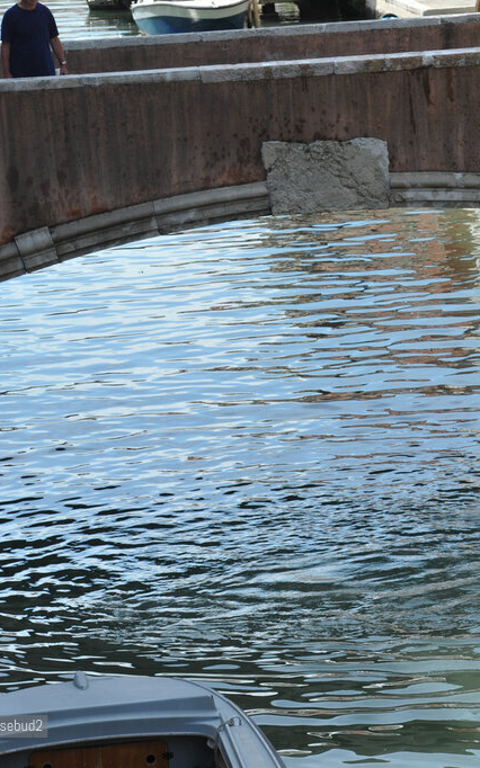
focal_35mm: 202
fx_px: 4230
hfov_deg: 6.5
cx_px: 479
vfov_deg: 10.4
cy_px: 365
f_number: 9
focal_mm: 125
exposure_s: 1/320
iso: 250
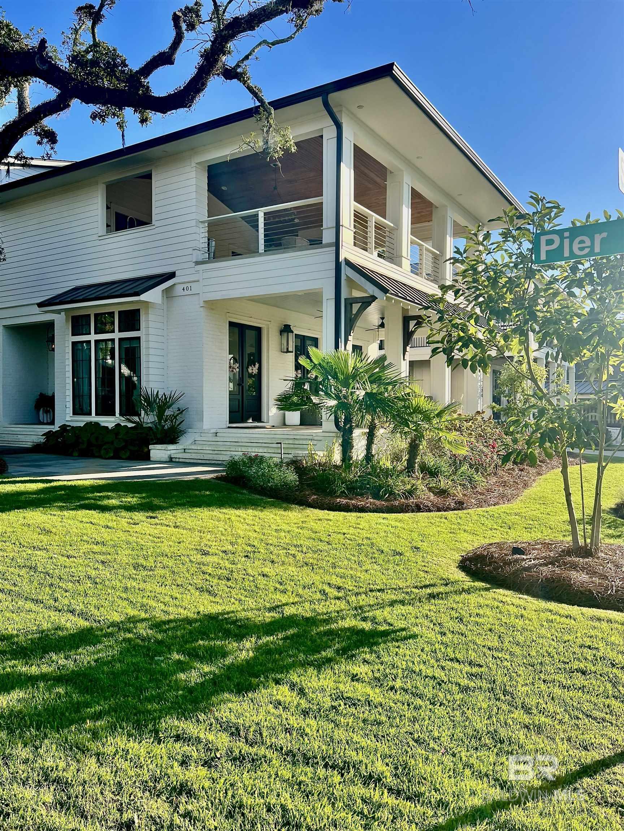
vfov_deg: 67.3
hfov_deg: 53.1
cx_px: 312
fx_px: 625
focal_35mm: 26
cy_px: 416
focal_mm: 5.7
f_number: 1.5
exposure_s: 1/1901
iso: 50
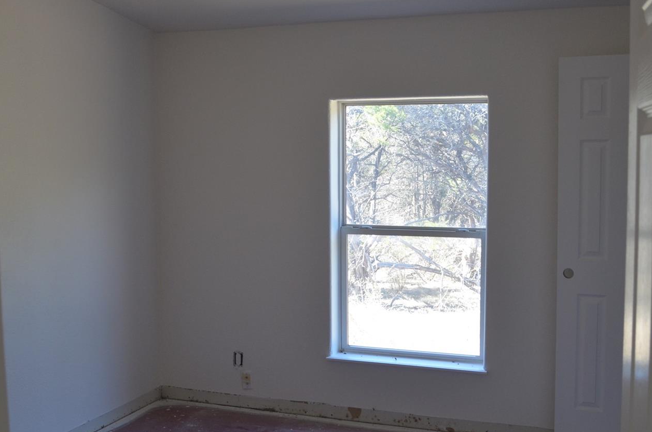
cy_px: 225
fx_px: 795
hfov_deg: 44.6
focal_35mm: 44
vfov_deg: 30.4
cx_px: 314
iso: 400
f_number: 5
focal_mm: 18
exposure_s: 1/100
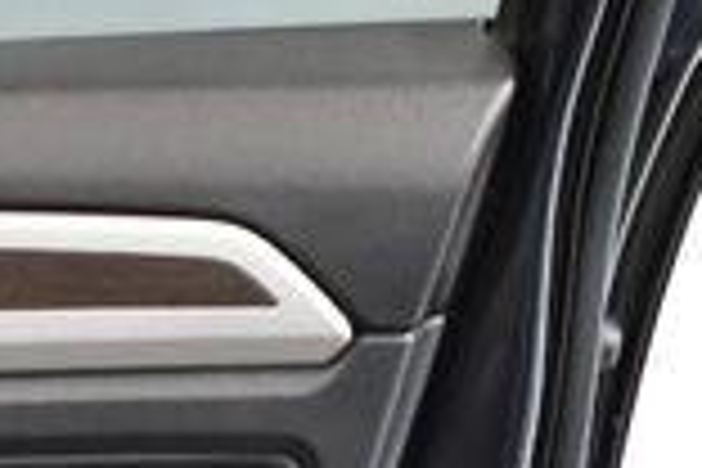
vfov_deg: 8.7
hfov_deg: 13.5
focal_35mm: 148
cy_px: 943
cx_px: -148
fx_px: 2886
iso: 3200
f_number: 3.5
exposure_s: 1/80
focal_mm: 18
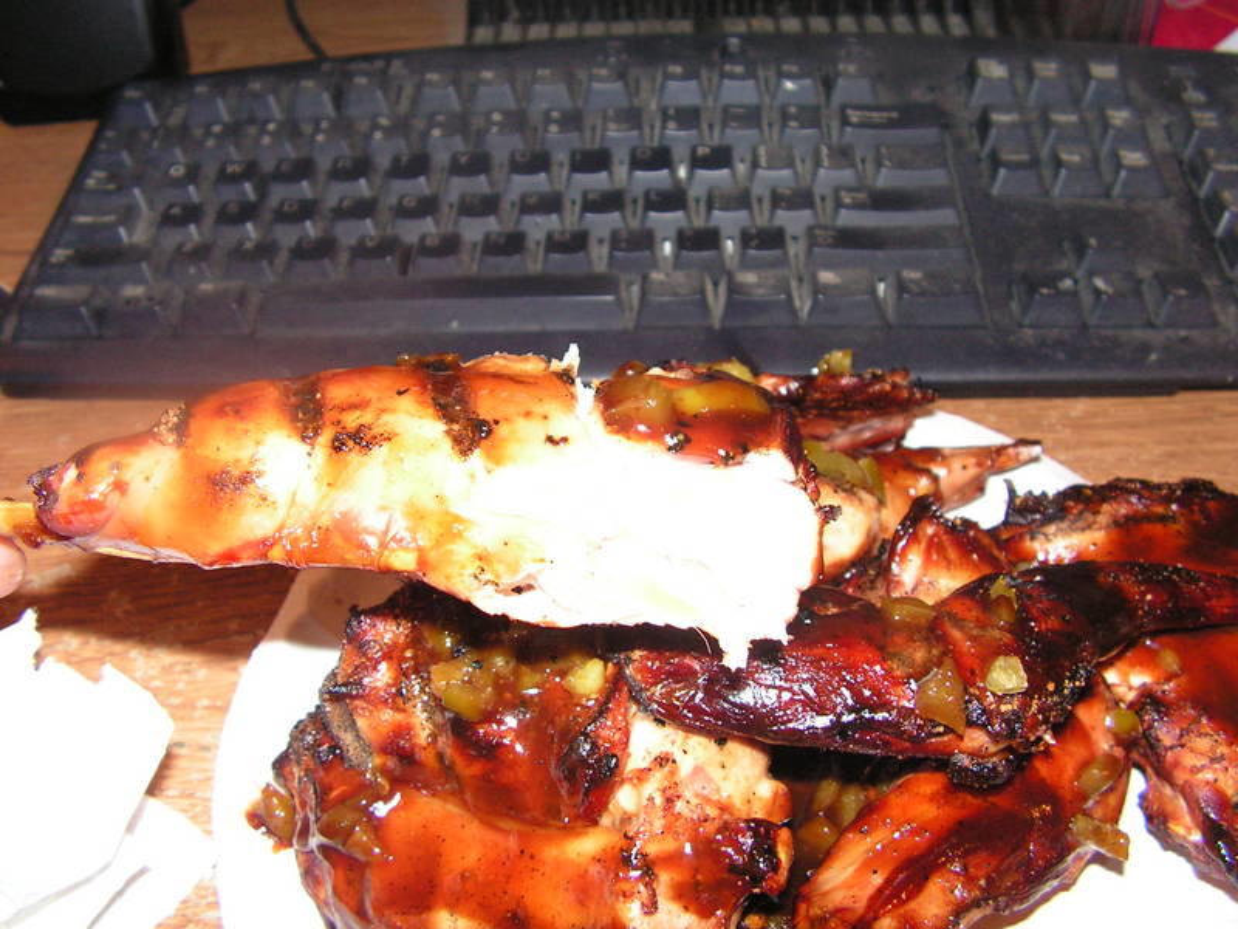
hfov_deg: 51.4
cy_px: 464
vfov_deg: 39.7
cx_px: 619
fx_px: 1287
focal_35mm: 36
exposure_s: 1/40
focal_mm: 6
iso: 200
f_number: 3.2
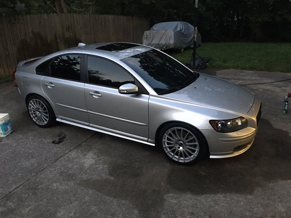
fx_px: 244
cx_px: 146
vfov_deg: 48.2
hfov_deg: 61.7
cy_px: 109
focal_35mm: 29
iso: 80
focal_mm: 4.15
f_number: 2.2
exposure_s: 1/4
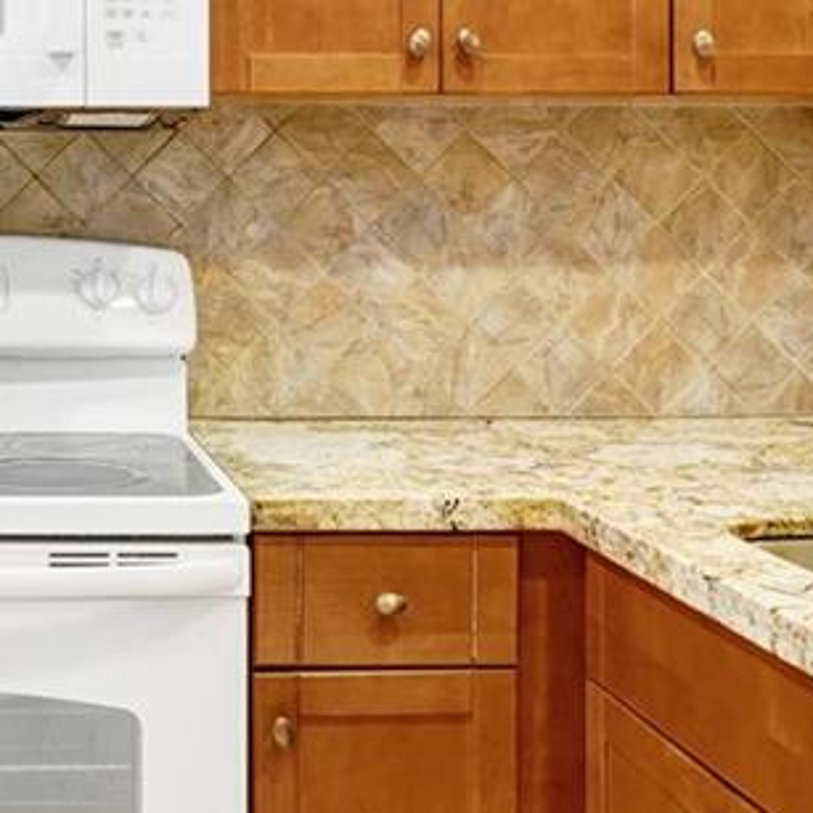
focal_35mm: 62
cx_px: 0
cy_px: 183
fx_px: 1647
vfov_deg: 27.3
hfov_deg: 26.3
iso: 1250
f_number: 4
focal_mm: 14
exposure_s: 1/320
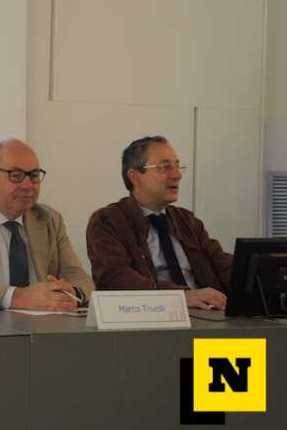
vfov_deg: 18.6
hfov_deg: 12.2
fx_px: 1313
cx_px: -52
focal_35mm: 110
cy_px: 183
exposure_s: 1/50
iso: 180
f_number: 3.2
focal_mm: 14.1
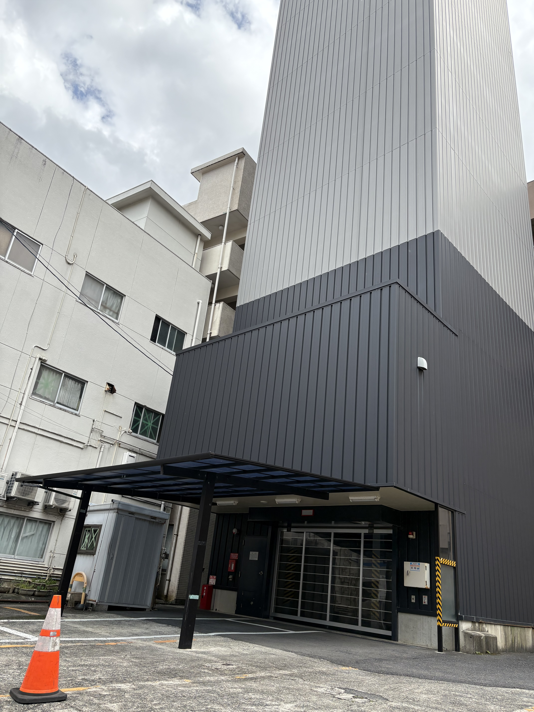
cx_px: 267
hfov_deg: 53.1
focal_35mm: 26
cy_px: 356
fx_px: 535
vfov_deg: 67.3
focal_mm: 5.96
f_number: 1.6
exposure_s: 1/1393
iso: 64
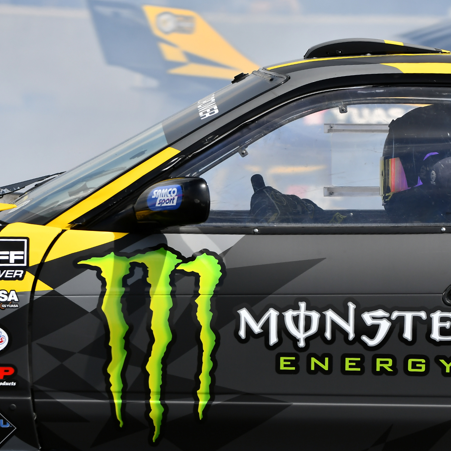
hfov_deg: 4.4
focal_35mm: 398
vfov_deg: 4.4
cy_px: 226
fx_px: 5867
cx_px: 298
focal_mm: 200
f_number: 5.6
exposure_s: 1/500
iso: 200
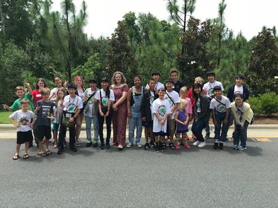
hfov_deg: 63.4
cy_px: 104
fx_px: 225
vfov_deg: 49.7
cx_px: 139
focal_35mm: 28
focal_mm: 3.99
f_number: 1.8
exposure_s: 1/1053
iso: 20
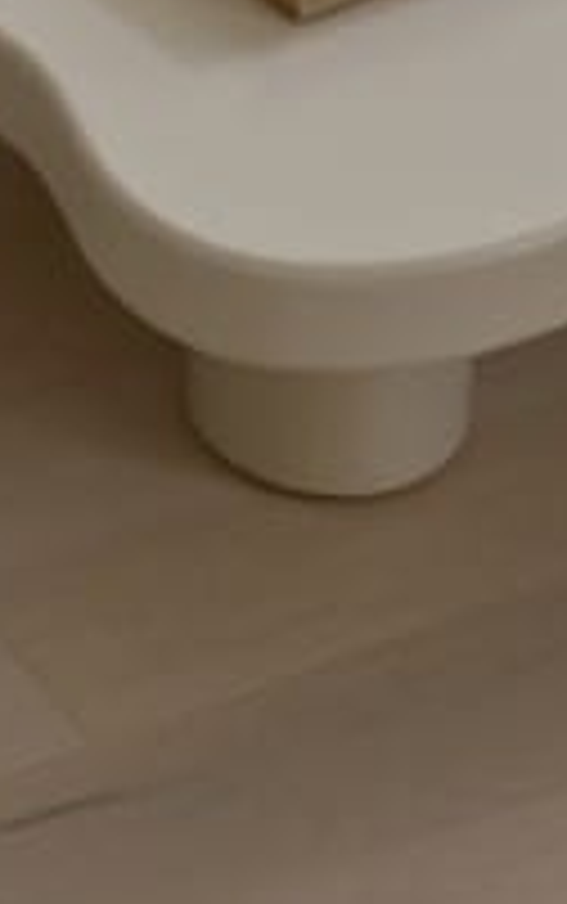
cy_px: -693
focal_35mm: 194
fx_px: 4786
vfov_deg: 10.2
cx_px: -562
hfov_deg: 6.6
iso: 800
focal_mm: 45
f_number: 8
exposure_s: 1/13
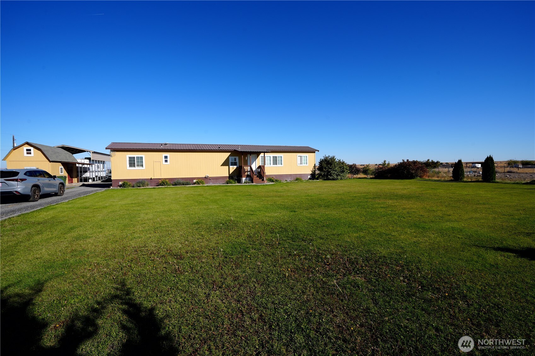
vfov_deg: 73.7
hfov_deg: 96.7
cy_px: 178
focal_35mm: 16
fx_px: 238
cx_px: 268
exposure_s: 1/200
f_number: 10
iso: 100
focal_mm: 16
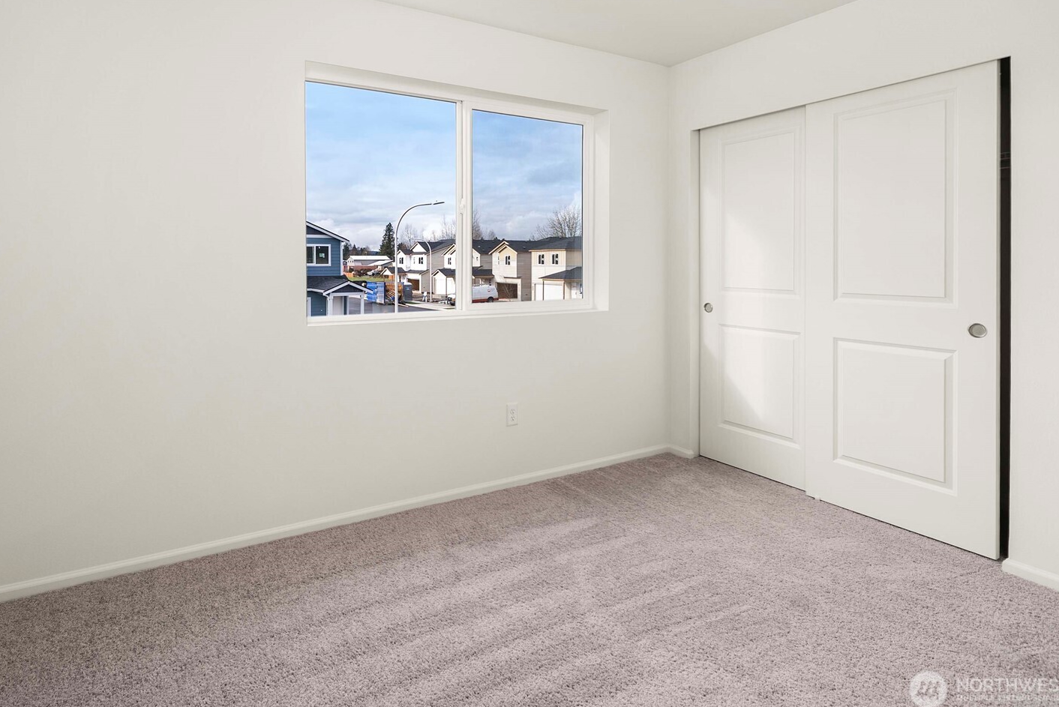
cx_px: 457
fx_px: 530
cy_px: 294
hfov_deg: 89.4
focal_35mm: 18
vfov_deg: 67.0
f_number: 6.3
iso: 80
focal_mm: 15
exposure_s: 1/250
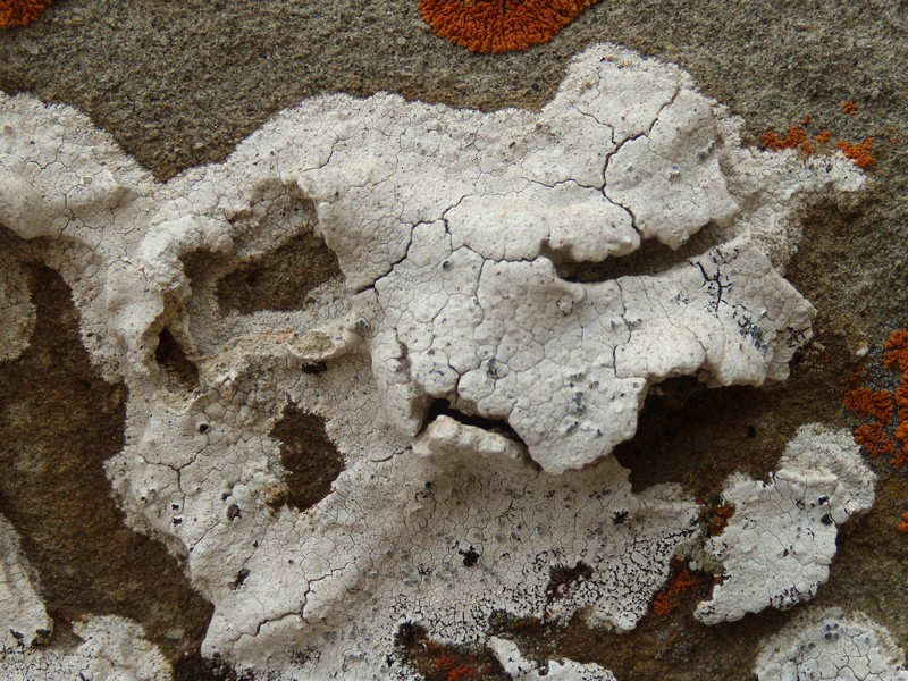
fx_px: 944
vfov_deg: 39.7
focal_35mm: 36
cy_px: 340
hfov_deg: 51.4
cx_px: 454
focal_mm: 6.4
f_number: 3.6
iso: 80
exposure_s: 1/400
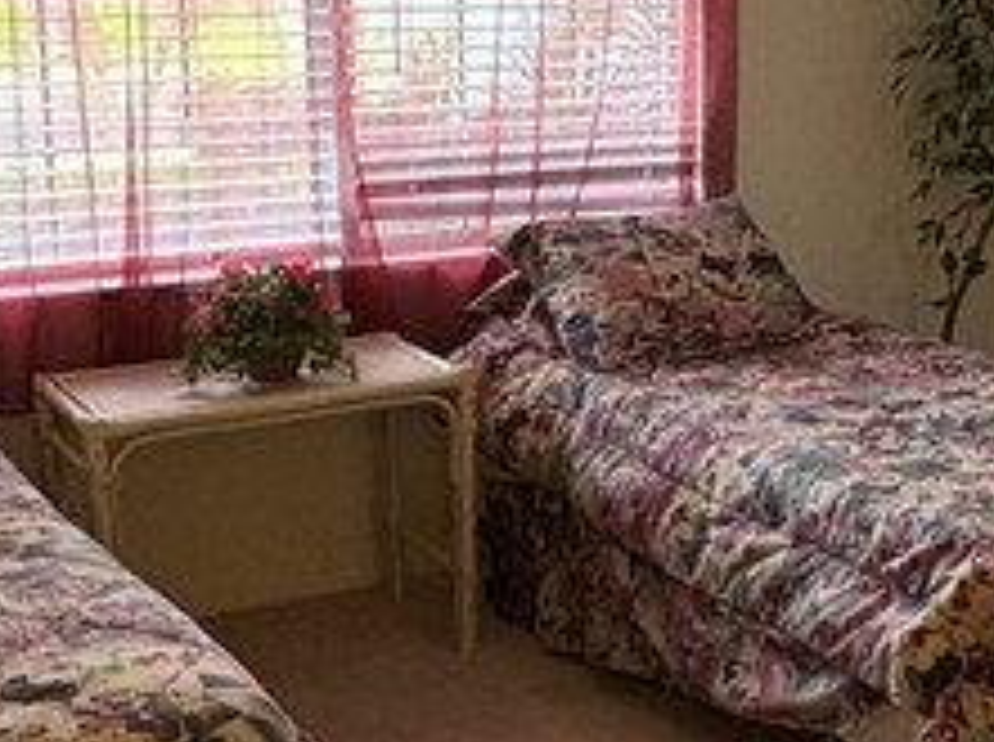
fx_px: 1863
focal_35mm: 65
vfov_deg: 22.4
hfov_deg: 29.3
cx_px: 769
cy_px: 243
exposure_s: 1/120
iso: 320
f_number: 2.2
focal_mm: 2.22
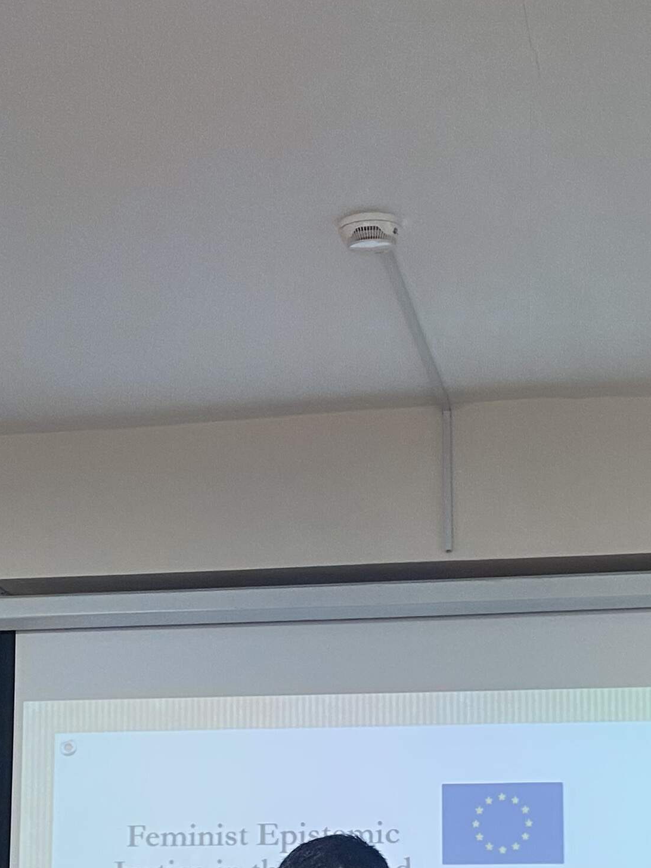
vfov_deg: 26.6
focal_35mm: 72
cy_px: 683
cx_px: 355
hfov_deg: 20.4
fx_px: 1805
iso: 80
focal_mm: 4.25
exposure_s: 1/50
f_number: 1.8
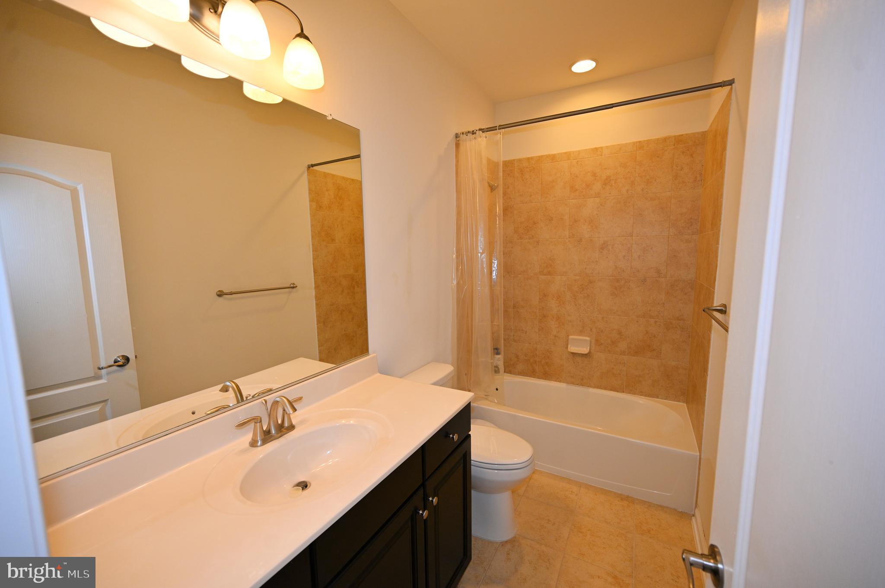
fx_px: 344
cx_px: 442
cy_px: 294
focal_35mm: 14
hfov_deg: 104.3
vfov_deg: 81.1
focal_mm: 14
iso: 360
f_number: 4
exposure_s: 1/200
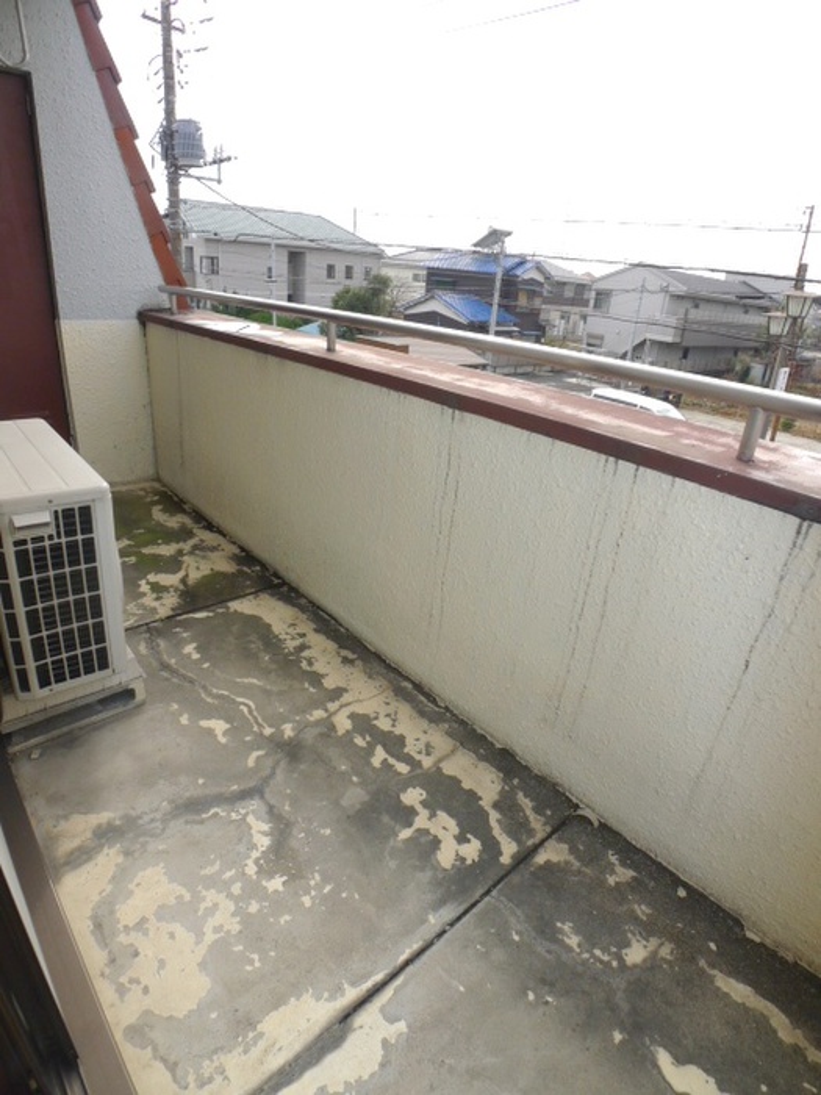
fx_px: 569
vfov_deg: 87.8
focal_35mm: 18
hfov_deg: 71.6
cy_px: 548
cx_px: 410
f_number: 4
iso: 100
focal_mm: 3.9
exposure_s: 1/400
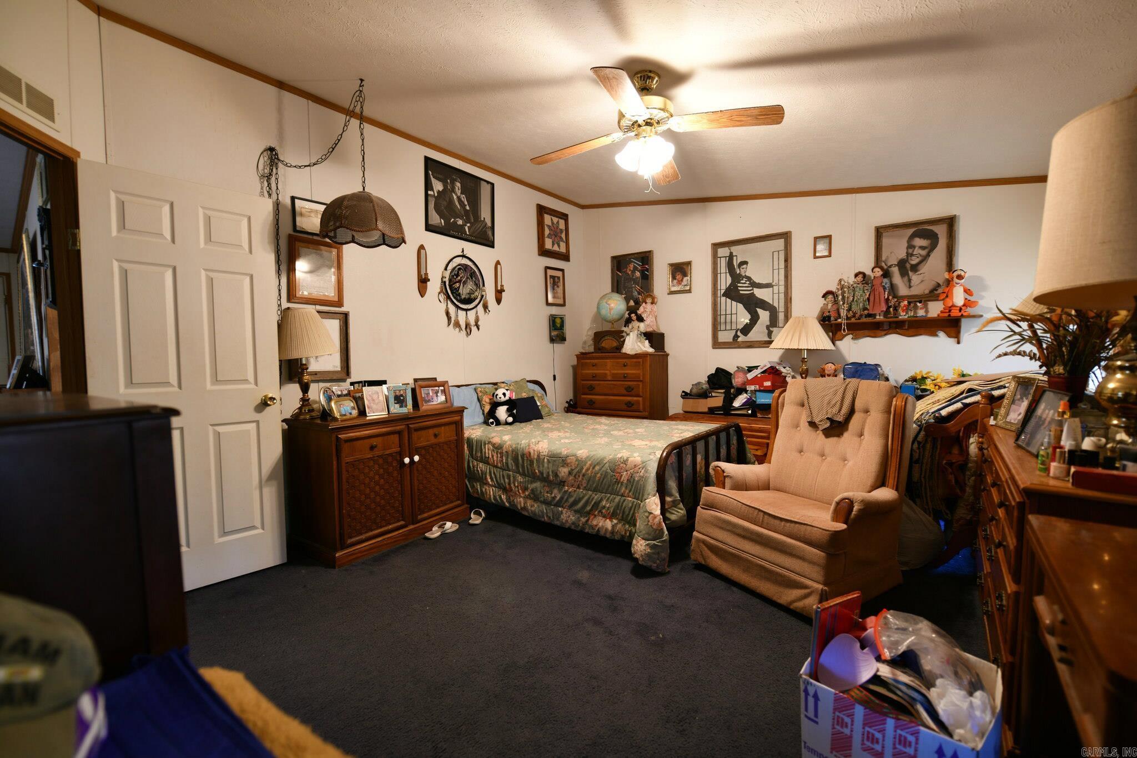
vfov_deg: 77.3
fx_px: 474
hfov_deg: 100.4
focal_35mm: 15
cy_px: 379
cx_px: 568
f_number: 2.8
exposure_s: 1/6
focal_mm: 15
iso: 160
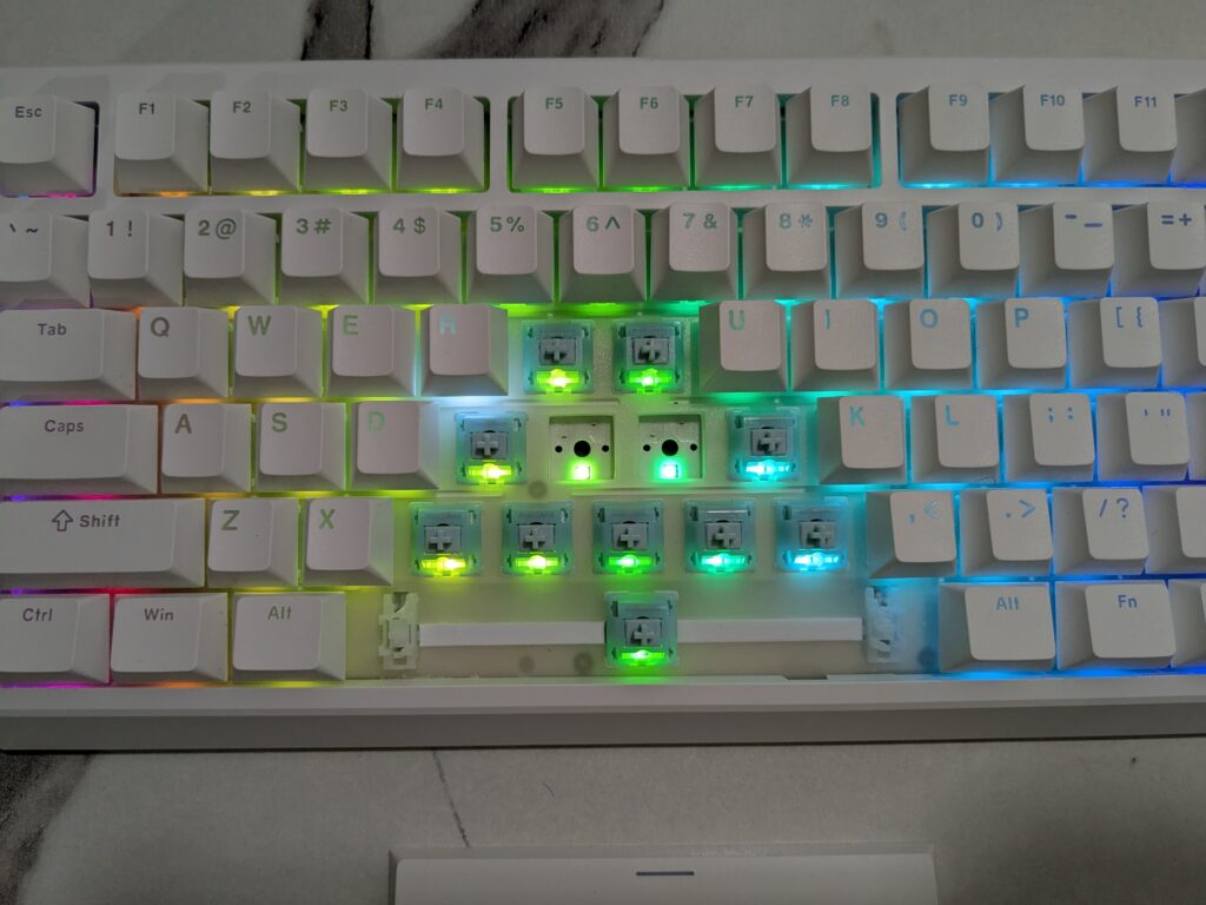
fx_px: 941
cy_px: 452
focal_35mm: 27
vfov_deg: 51.4
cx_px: 603
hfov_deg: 65.3
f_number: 1.73
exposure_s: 1/162
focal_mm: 4.38
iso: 59
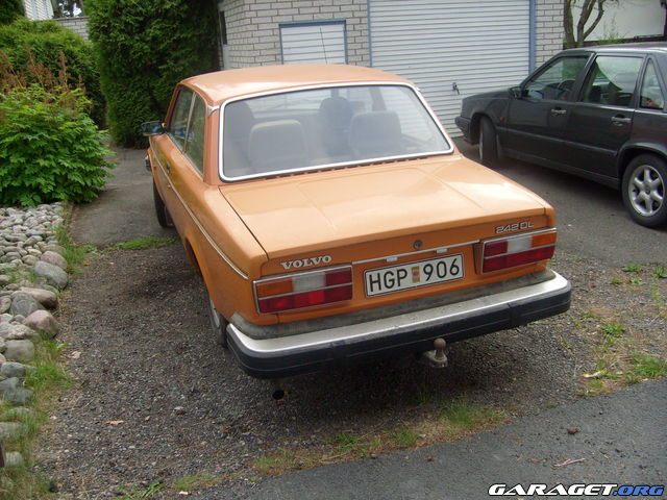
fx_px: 674
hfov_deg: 52.6
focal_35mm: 35
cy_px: 250
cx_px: 334
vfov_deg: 40.7
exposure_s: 1/180
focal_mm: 5.8
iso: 80
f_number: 2.8
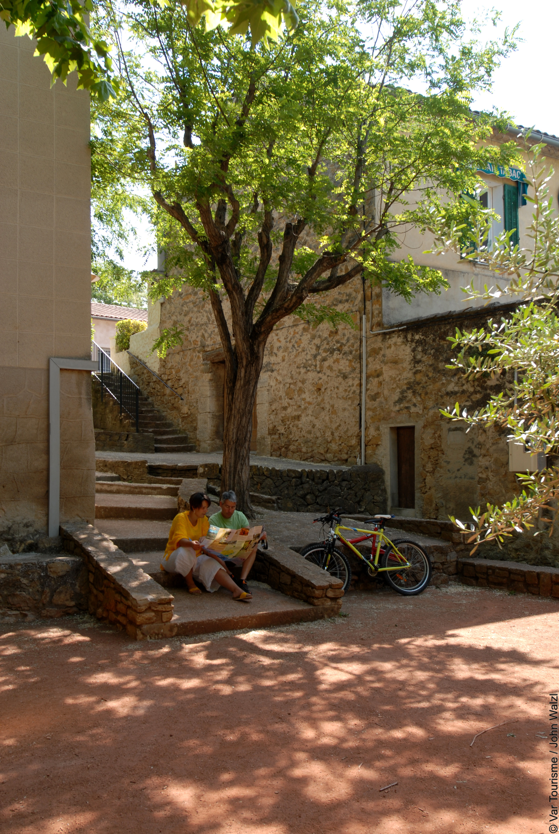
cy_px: 417
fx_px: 836
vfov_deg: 53.1
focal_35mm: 36
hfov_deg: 37.0
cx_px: 280
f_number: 7.1
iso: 100
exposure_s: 1/60
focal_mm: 24
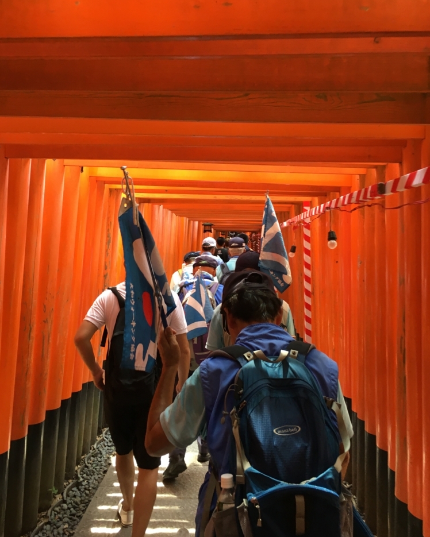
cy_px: 254
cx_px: 214
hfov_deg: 47.1
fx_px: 493
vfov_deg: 57.1
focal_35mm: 31
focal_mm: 4.15
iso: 32
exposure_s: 1/30
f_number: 2.2
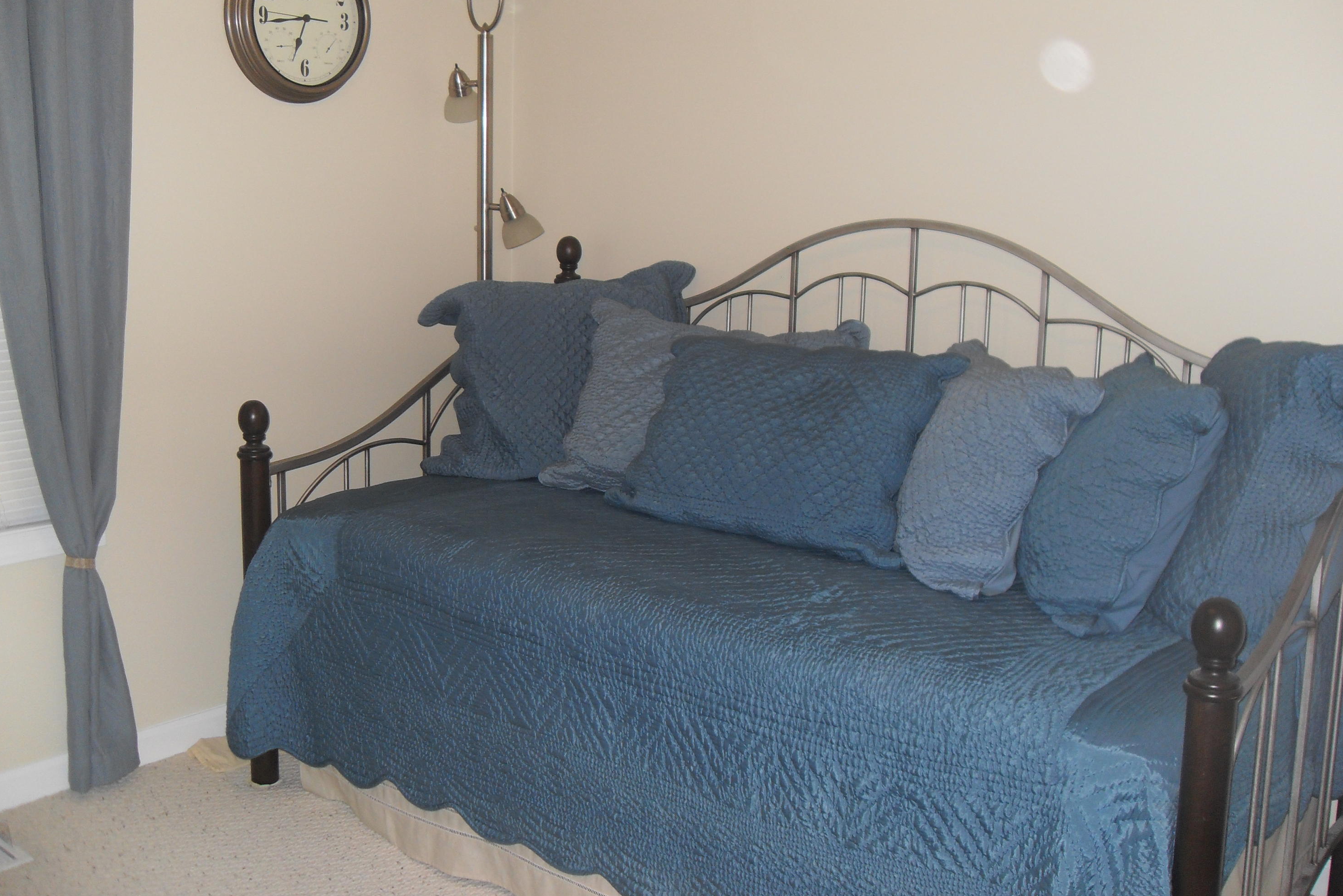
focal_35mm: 36
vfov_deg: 36.8
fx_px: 1343
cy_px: 406
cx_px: 679
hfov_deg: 53.1
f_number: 2.8
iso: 100
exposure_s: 1/45
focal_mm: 6.3
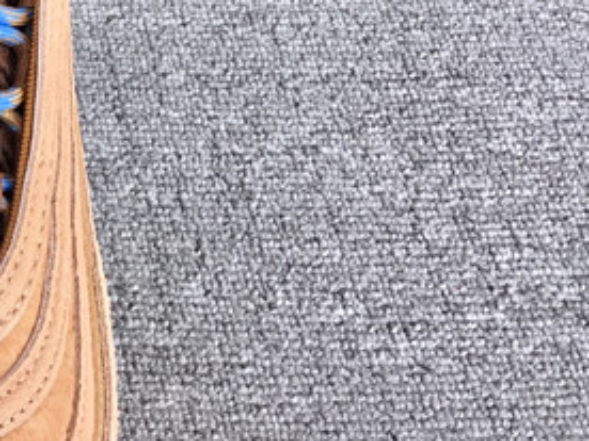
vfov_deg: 14.6
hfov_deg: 17.2
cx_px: -339
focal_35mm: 101
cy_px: 122
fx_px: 1719
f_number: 2.4
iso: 25
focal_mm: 3.3
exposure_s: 1/140
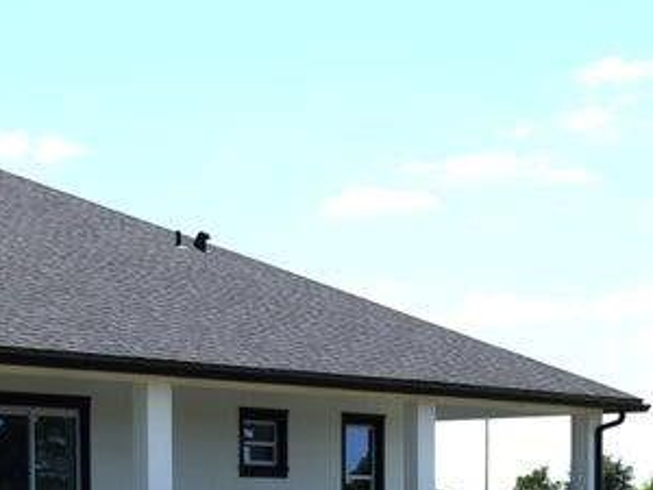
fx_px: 2180
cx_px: 98
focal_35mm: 116
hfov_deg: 16.9
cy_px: 686
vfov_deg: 12.3
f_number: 11
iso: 100
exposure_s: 1/200
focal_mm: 25
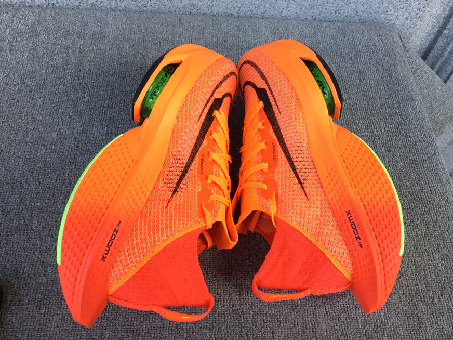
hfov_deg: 56.8
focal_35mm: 32
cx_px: 229
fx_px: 419
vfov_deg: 44.2
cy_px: 167
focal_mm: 3.3
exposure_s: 1/100
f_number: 2.4
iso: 25
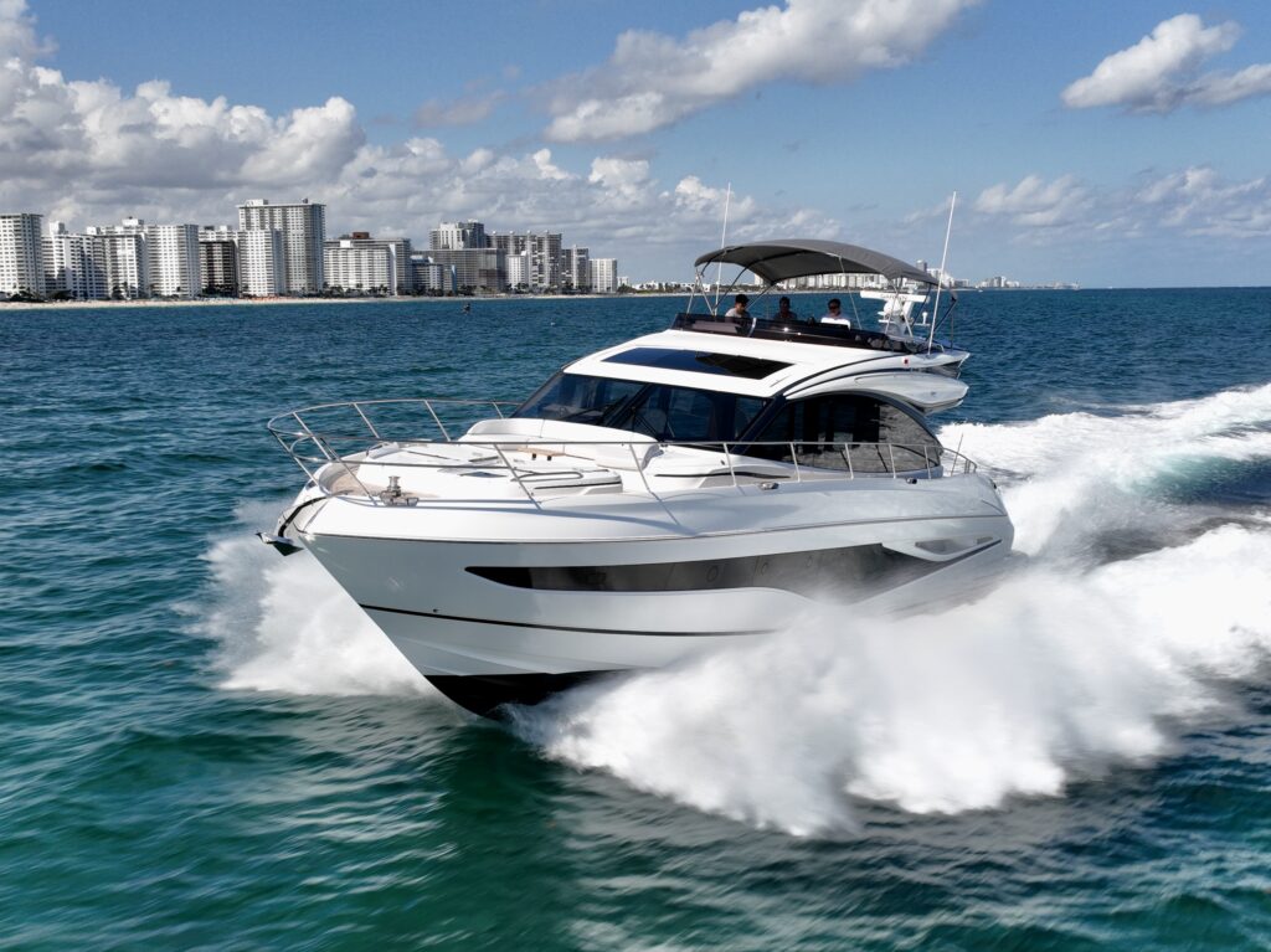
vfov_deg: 56.8
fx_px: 881
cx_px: 636
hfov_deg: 71.6
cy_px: 476
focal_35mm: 24
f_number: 2.8
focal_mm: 12.29
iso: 100
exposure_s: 1/80
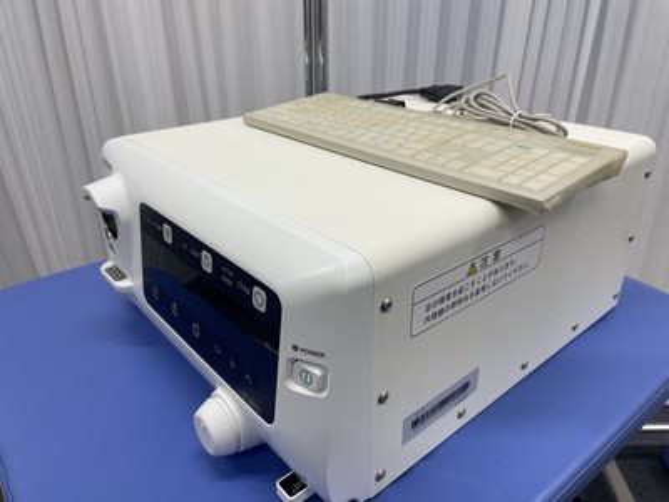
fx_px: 502
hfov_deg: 67.3
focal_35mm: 26
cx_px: 334
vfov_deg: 53.1
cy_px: 251
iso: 50
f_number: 1.6
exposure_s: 1/100
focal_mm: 4.2
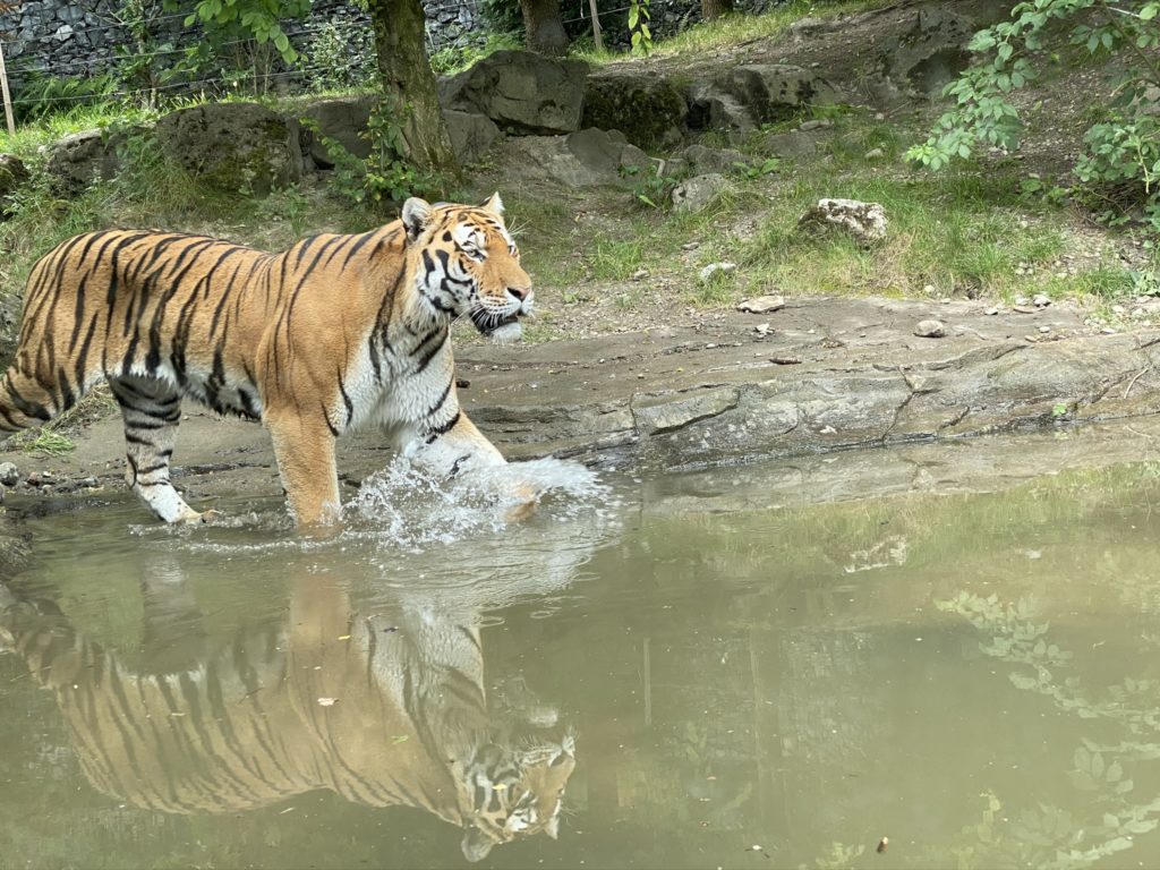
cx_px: 580
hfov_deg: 36.8
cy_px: 435
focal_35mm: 52
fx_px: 1743
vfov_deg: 28.0
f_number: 2
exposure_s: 1/121
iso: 50
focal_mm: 6
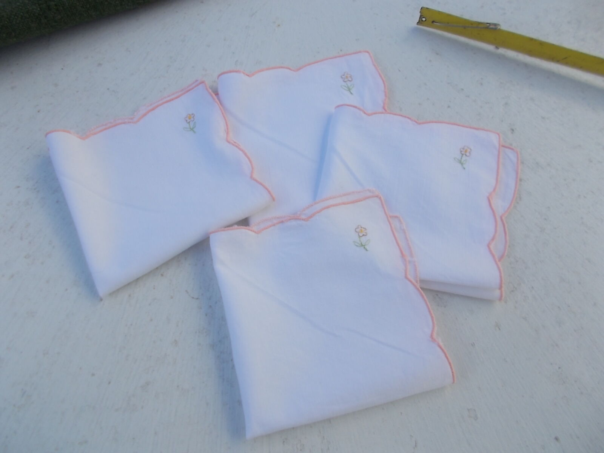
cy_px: 226
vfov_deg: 53.1
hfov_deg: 67.3
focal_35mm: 26
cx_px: 302
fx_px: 454
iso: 80
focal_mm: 4.6
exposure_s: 1/125
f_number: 8
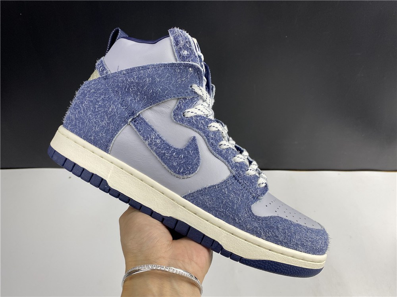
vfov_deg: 53.1
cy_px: 148
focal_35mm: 26
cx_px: 198
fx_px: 298
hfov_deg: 67.3
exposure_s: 1/100
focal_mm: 4.25
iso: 50
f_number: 1.8
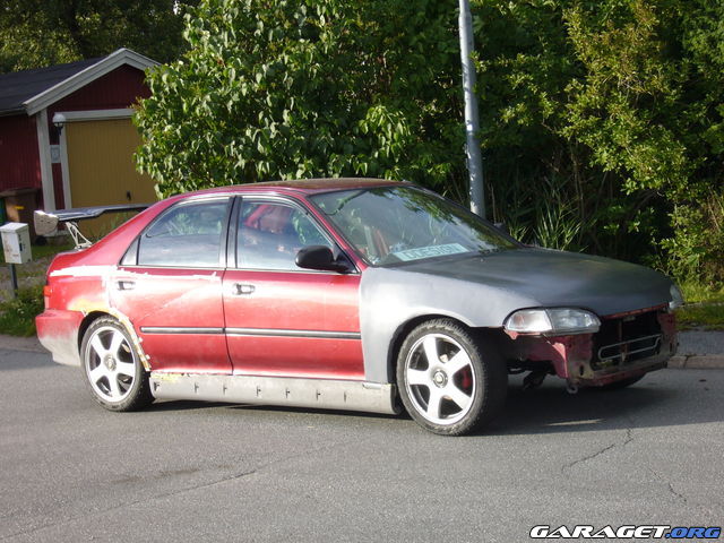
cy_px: 272
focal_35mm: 79
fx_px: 1652
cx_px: 362
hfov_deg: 24.7
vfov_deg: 18.7
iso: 80
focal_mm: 13
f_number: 4.3
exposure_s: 1/200
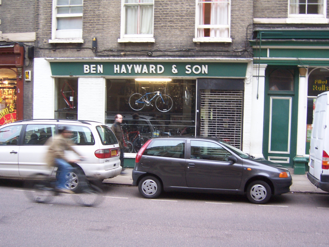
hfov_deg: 42.9
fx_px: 418
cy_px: 124
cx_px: 164
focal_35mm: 44
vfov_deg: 32.9
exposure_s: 1/20
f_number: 3.3
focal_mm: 7.3
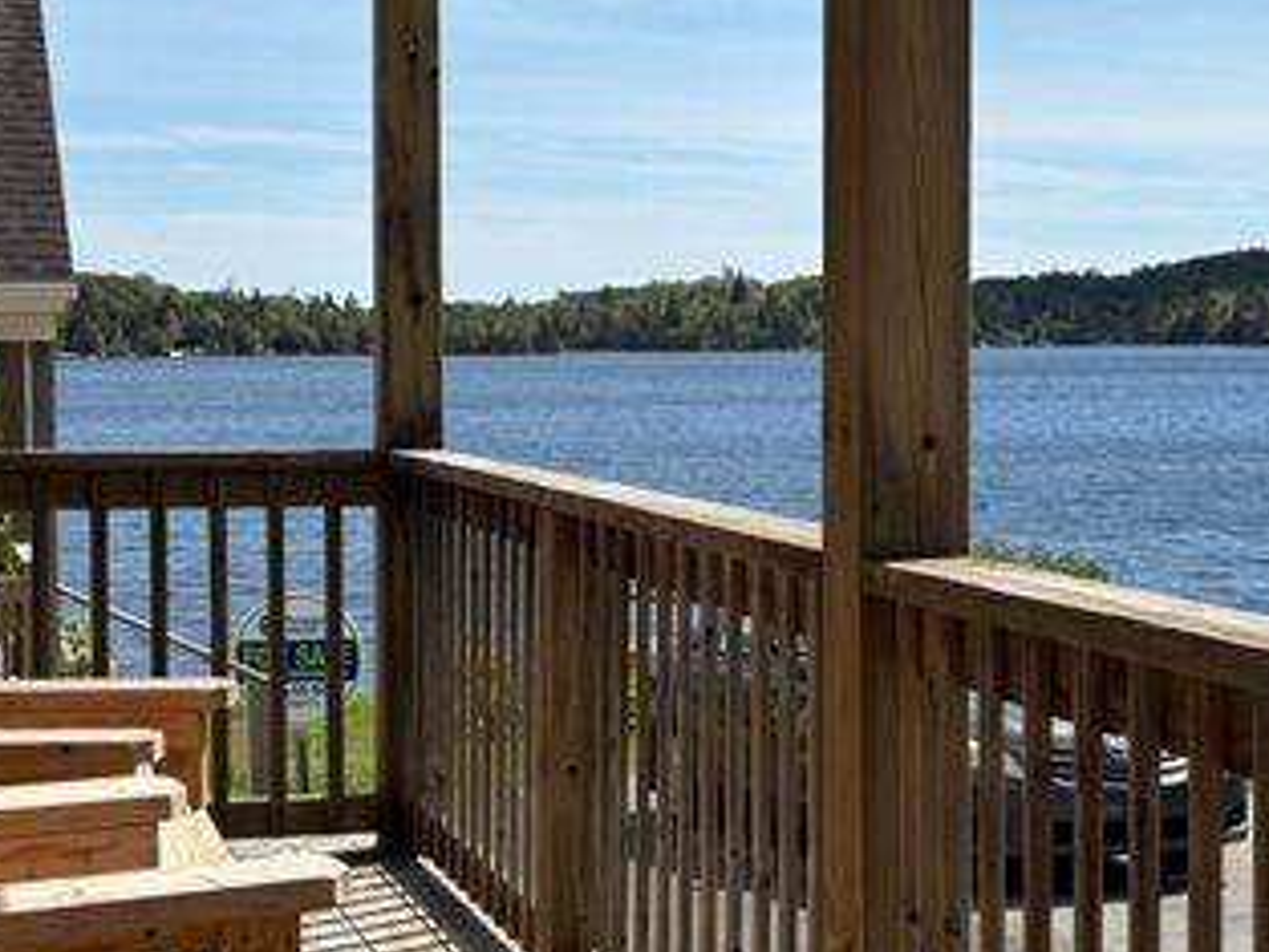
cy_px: 460
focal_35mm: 83
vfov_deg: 17.8
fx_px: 3044
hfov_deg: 23.5
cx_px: 596
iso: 40
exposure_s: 1/4329
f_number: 1.6
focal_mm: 5.96
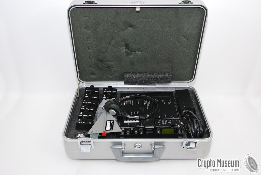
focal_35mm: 39
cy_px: 88
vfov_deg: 34.3
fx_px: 283
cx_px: 130
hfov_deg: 49.5
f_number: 8
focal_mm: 26
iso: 200
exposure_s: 1/60
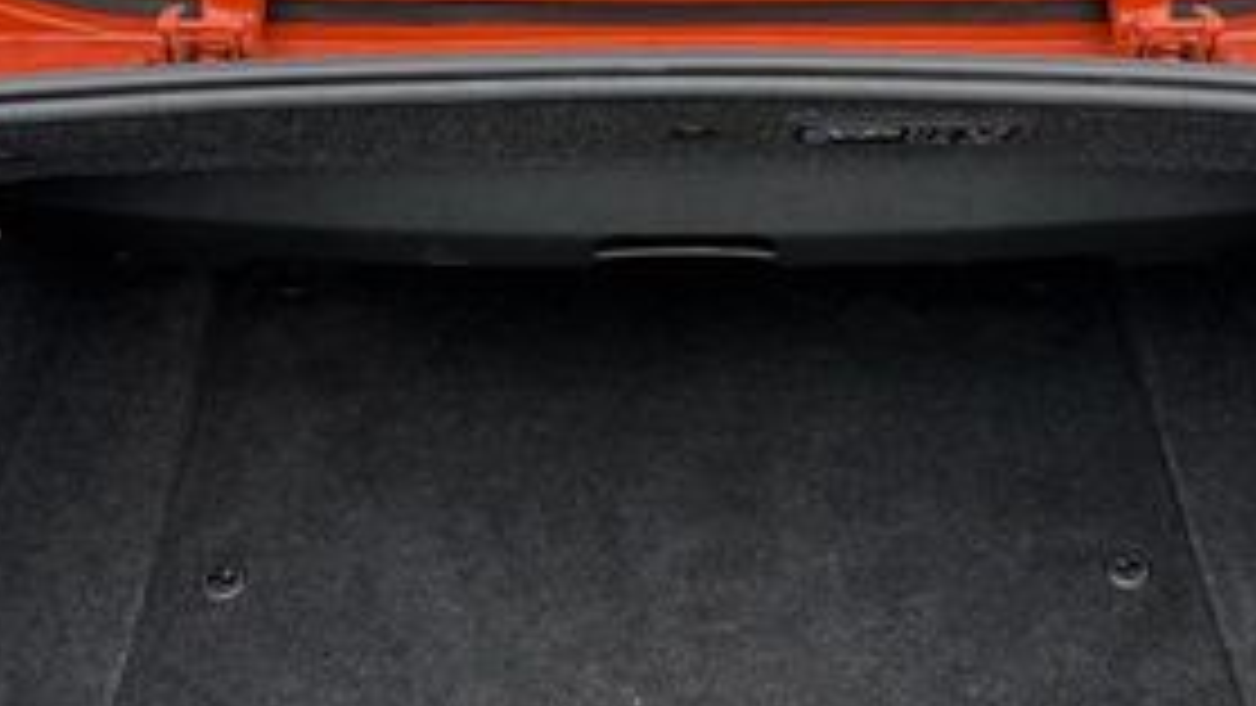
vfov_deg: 18.9
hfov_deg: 34.9
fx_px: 1998
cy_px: -144
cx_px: 684
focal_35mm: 60
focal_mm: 6.76
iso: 125
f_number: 1.78
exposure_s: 1/174
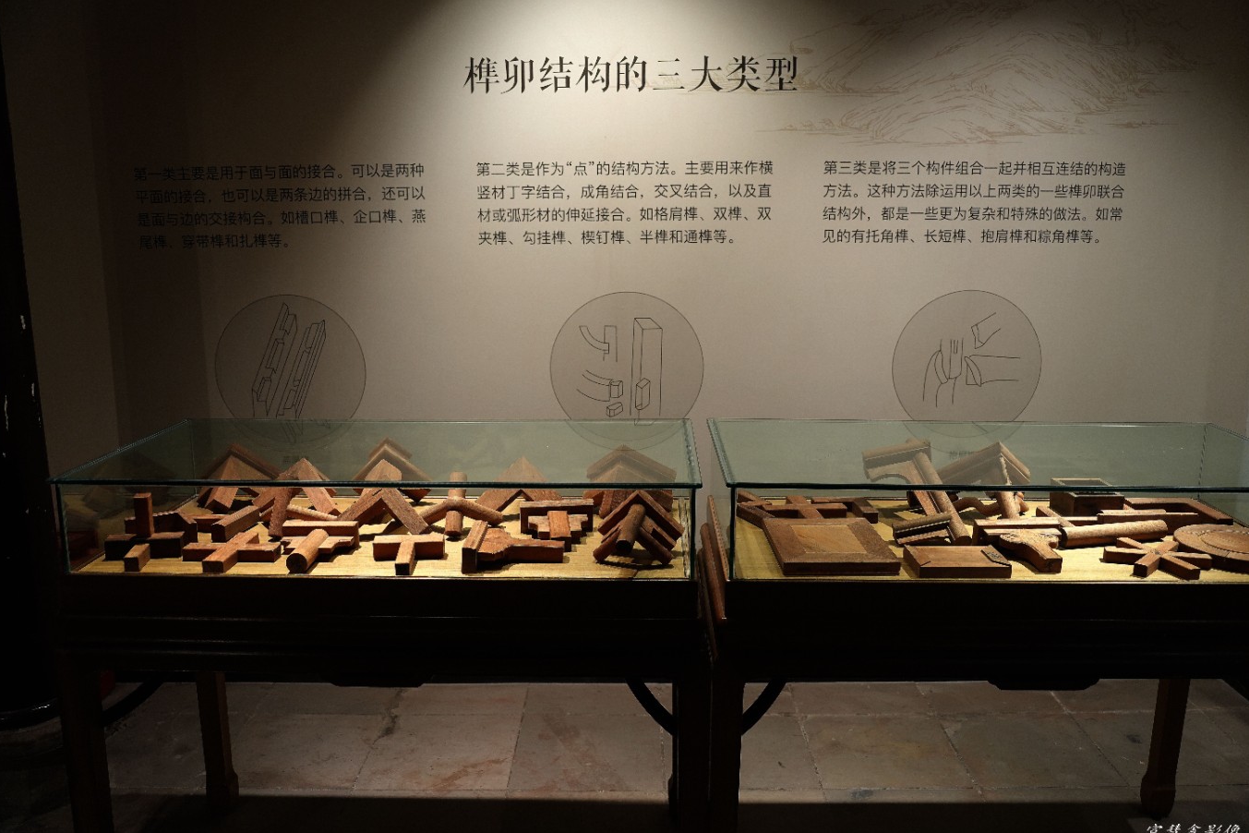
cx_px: 636
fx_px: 1041
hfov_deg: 61.9
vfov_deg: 43.6
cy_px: 416
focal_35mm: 30
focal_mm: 29
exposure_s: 1/160
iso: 800
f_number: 4
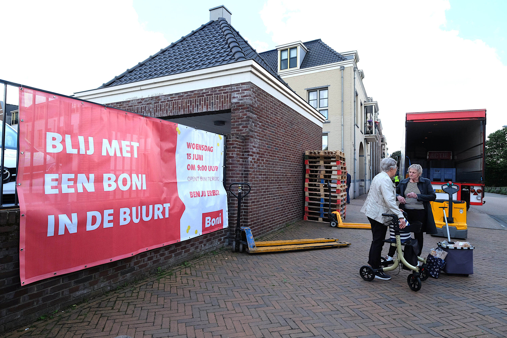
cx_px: 254
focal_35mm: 21
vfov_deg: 59.5
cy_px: 169
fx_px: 296
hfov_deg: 81.2
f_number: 5.6
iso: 400
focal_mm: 13.8
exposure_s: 1/450
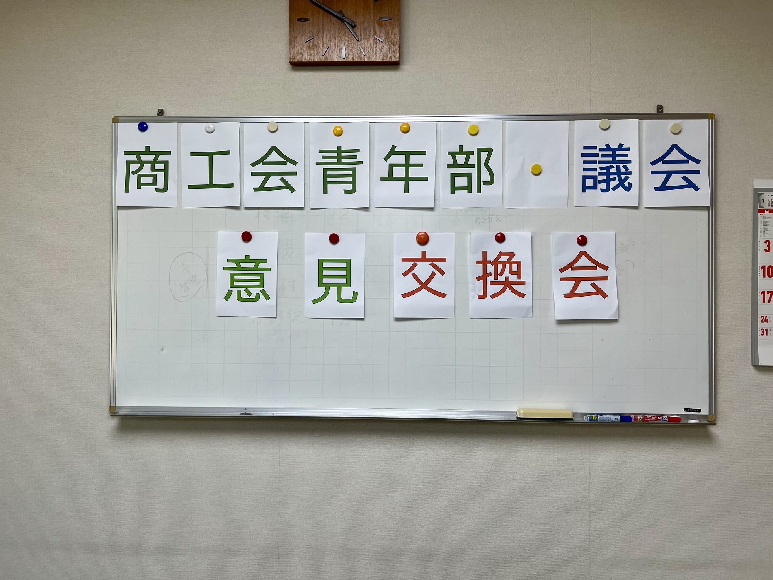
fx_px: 581
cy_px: 290
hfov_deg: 67.3
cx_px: 386
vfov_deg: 53.1
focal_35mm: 26
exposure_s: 1/152
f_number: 1.5
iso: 40
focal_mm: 5.7
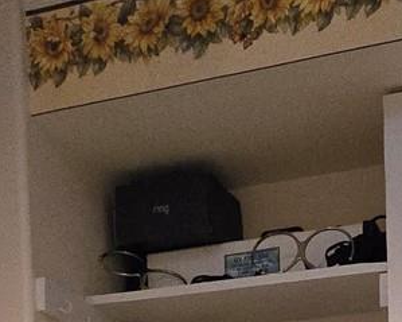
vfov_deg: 17.4
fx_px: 809
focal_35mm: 68
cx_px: 298
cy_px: 613
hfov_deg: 27.6
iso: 1600
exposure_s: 1/60
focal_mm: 2.2
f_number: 2.2
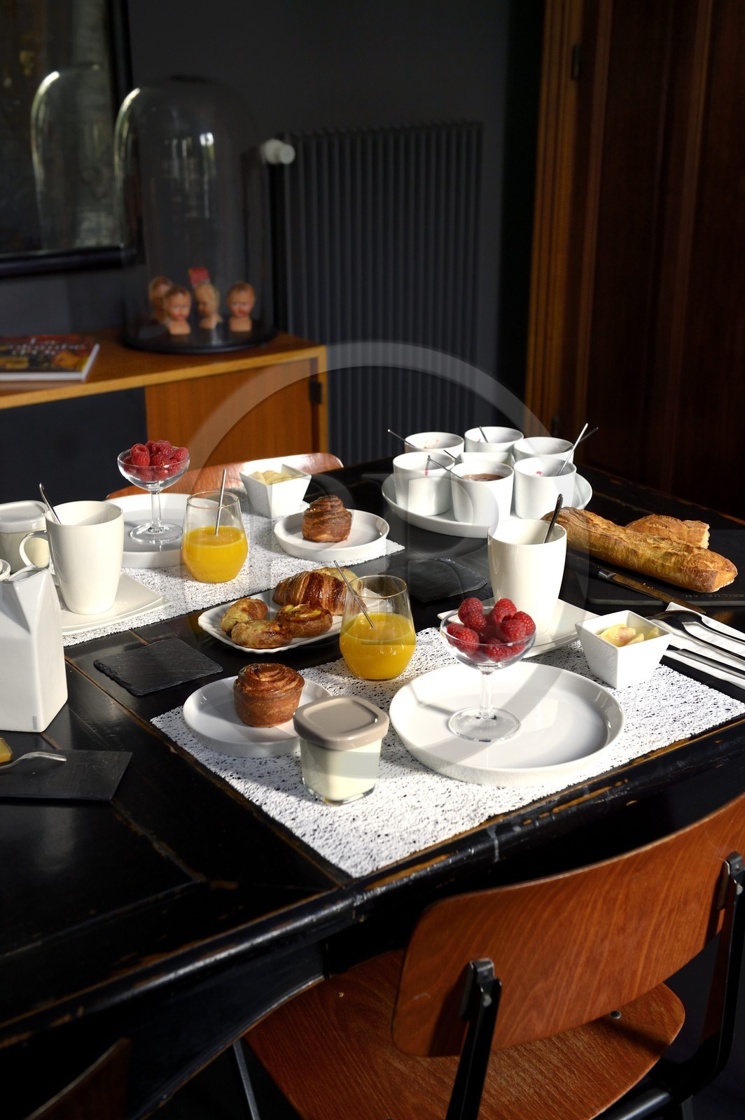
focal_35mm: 48
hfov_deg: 28.0
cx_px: 372
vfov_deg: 41.1
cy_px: 560
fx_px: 1492
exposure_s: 1/80
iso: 400
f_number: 5.6
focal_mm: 48
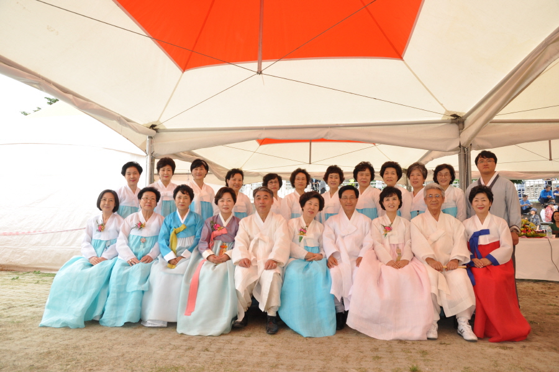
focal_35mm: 24
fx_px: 372
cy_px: 186
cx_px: 280
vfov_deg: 53.0
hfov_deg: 73.8
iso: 500
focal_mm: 16
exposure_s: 1/200
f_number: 6.3
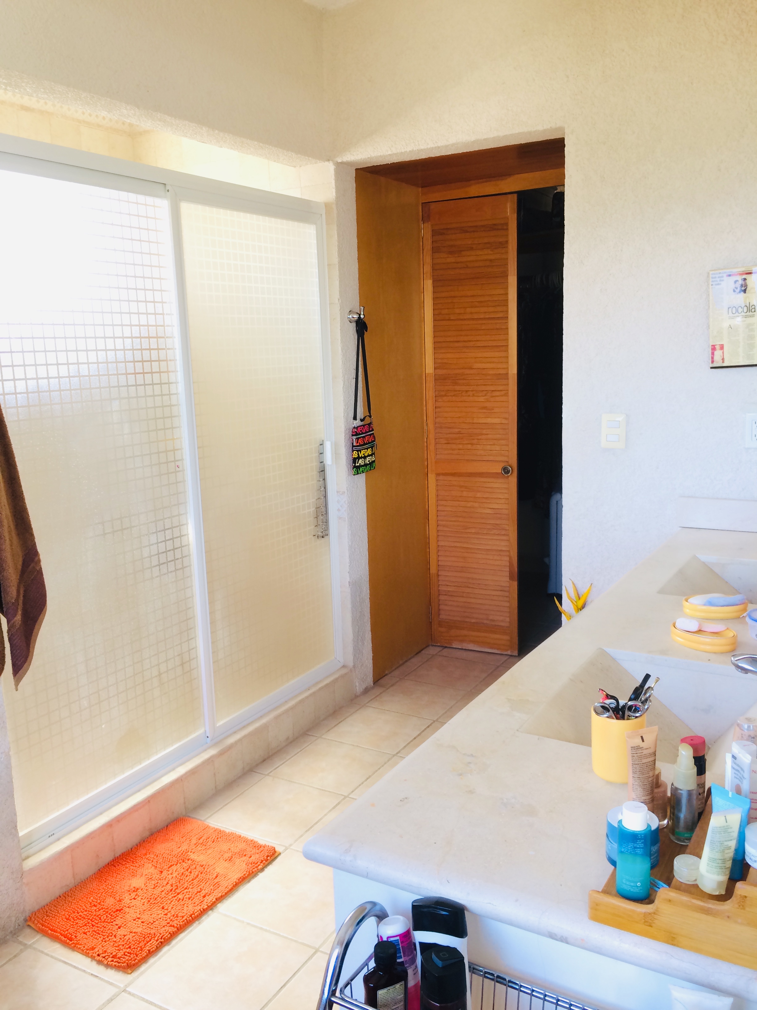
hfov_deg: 48.2
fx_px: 846
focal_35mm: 29
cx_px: 378
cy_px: 505
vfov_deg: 61.7
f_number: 2.2
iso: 50
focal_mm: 4.15
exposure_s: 1/30
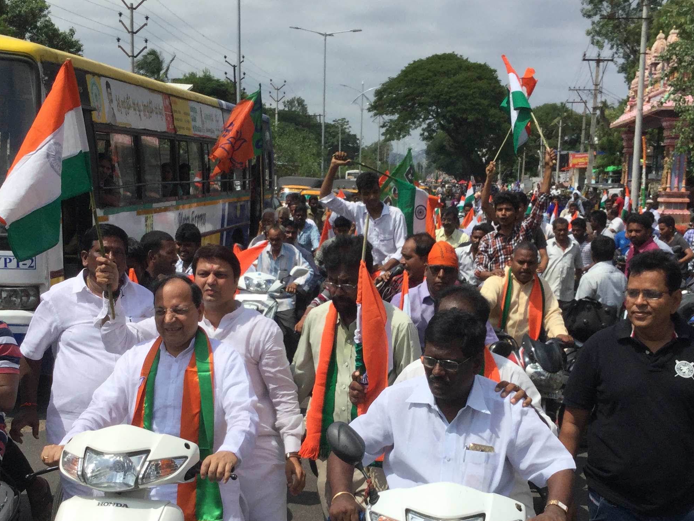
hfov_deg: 37.5
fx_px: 1022
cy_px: 361
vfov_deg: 28.3
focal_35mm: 51
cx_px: 356
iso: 25
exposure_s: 1/2632
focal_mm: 3.3
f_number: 2.4
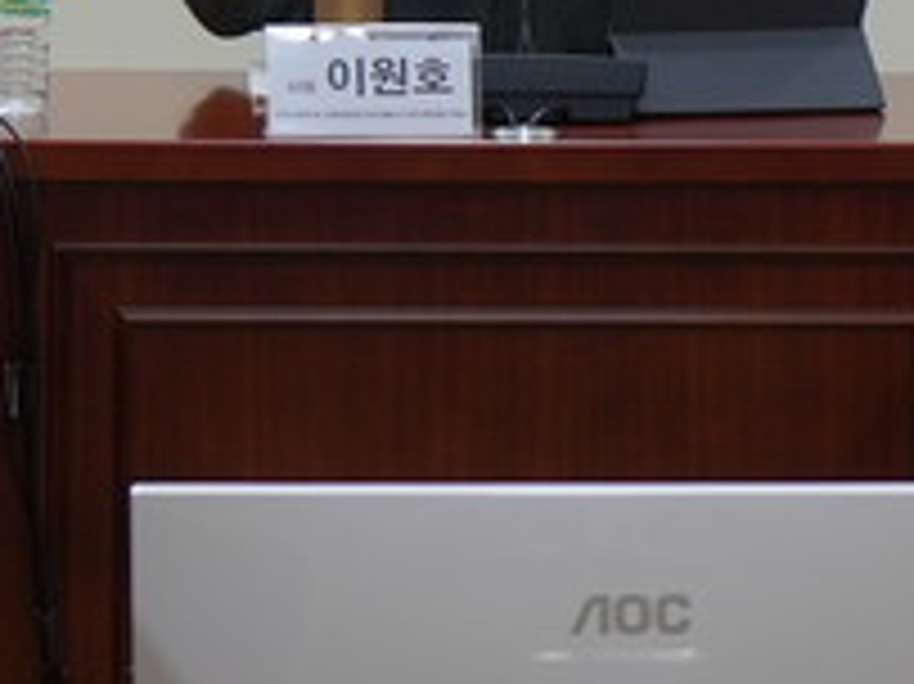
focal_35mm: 318
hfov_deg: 6.2
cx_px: 459
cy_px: -205
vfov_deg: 4.7
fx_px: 8392
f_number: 4
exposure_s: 1/160
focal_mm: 70
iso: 640
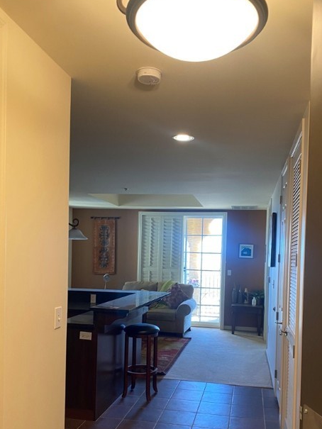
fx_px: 409
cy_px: 262
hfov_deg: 42.9
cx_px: 177
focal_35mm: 33
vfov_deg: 54.9
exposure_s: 1/60
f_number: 1.8
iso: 100
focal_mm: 4.25
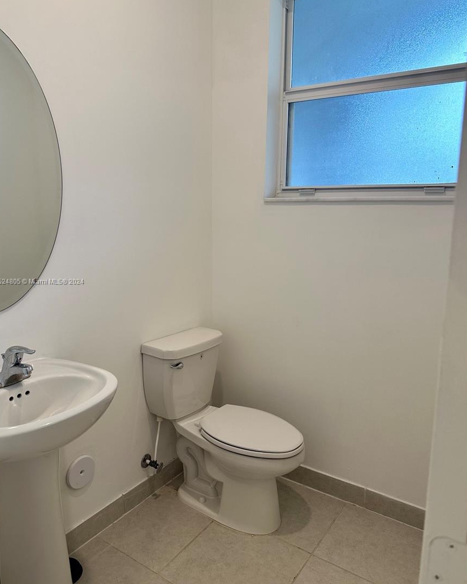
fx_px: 449
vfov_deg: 66.0
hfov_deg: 54.9
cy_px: 282
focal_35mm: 26
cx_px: 228
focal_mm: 6.86
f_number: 1.78
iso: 100
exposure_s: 1/120
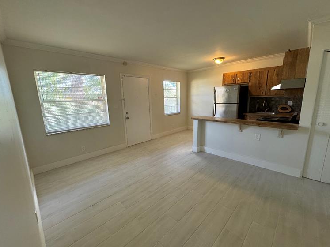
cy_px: 125
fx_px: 143
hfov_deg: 98.2
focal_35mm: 15
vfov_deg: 81.7
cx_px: 163
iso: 250
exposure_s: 1/120
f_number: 2.2
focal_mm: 2.22
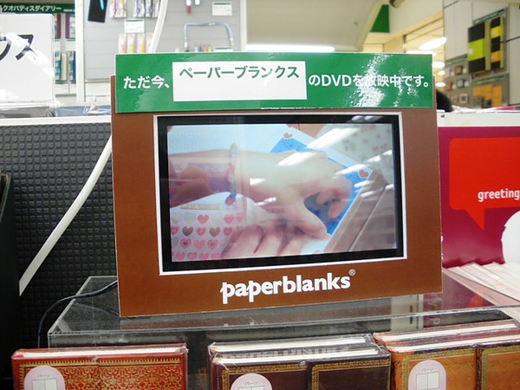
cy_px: 195
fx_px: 541
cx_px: 260
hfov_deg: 51.4
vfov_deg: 39.7
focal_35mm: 36
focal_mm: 6.3
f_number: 3.5
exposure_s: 1/50
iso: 200
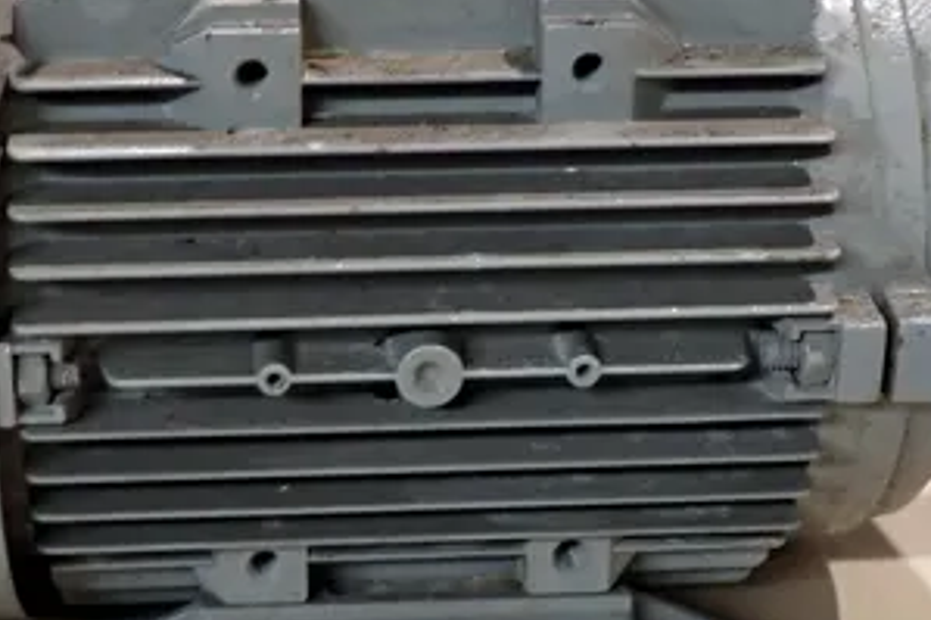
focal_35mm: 54
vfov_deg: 24.9
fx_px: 1396
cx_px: 305
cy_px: 207
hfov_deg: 36.5
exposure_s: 1/30
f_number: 2
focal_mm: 4.5
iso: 250
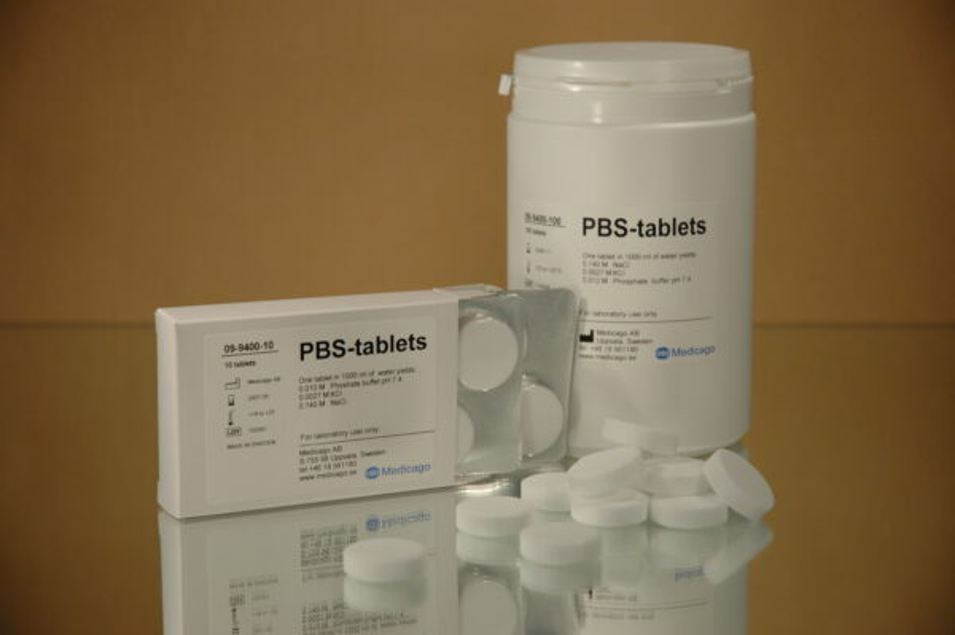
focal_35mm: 105
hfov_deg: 19.5
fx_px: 2783
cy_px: 318
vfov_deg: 13.0
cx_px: 478
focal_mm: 70
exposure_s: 1/125
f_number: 4.5
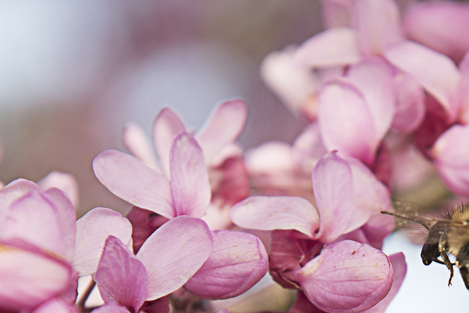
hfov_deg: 8.3
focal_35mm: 246
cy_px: 352
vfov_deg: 5.6
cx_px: 398
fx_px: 3206
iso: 250
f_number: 5.6
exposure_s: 1/640
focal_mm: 70
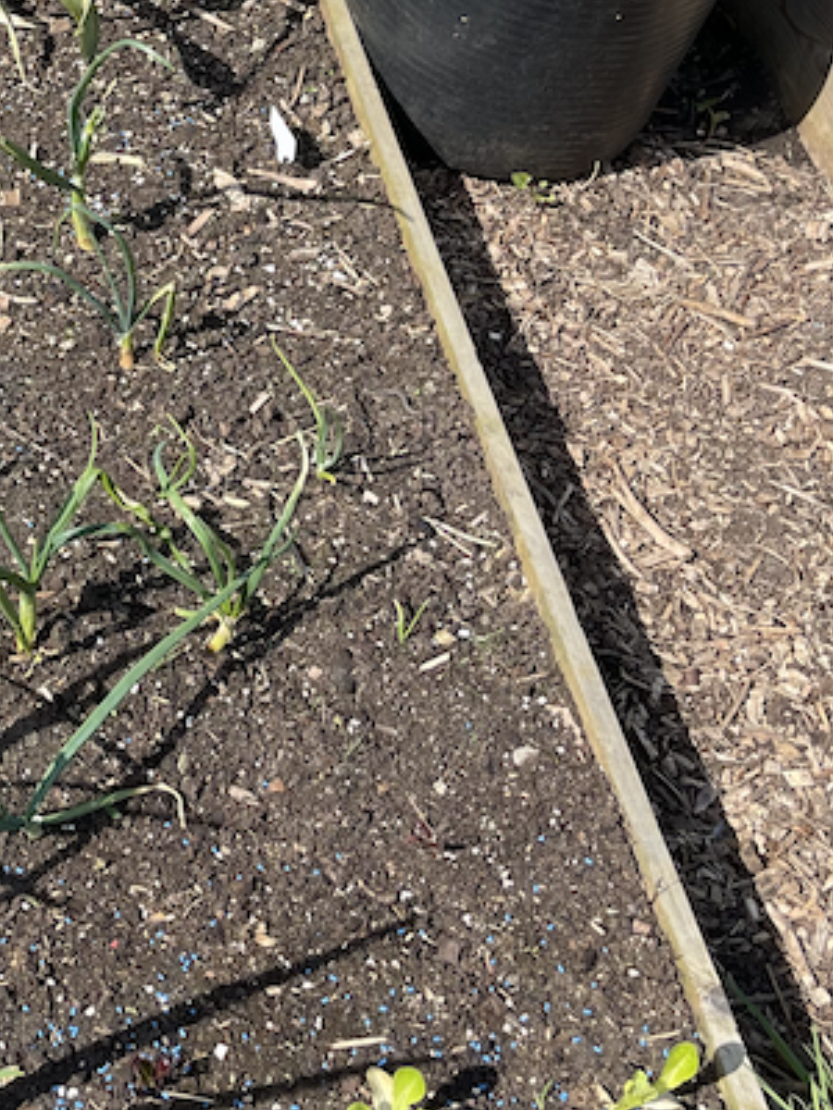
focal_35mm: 63
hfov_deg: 21.6
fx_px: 2021
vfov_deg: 30.1
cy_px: 255
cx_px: -158
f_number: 1.6
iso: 32
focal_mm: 5.1
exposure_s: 1/1795
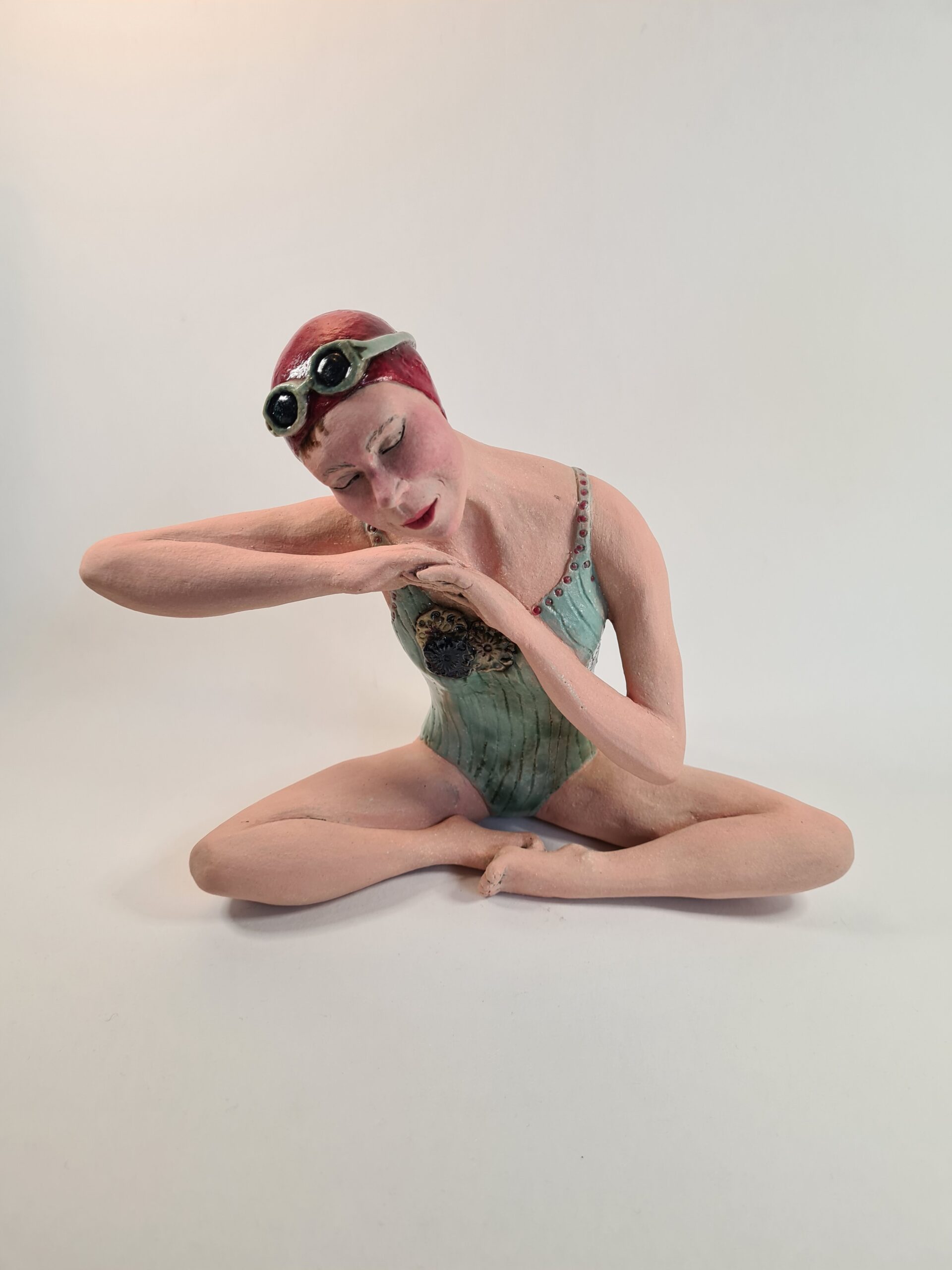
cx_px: 476
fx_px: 953
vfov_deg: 67.3
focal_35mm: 26
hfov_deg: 53.1
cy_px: 635
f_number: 1.8
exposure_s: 1/100
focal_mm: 5.4
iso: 80
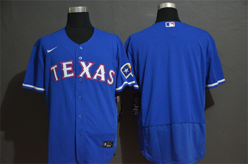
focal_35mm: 75
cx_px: 124
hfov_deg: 27.0
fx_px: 516
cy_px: 82
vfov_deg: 18.1
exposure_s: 1/25
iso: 4000
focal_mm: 50
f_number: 4.8
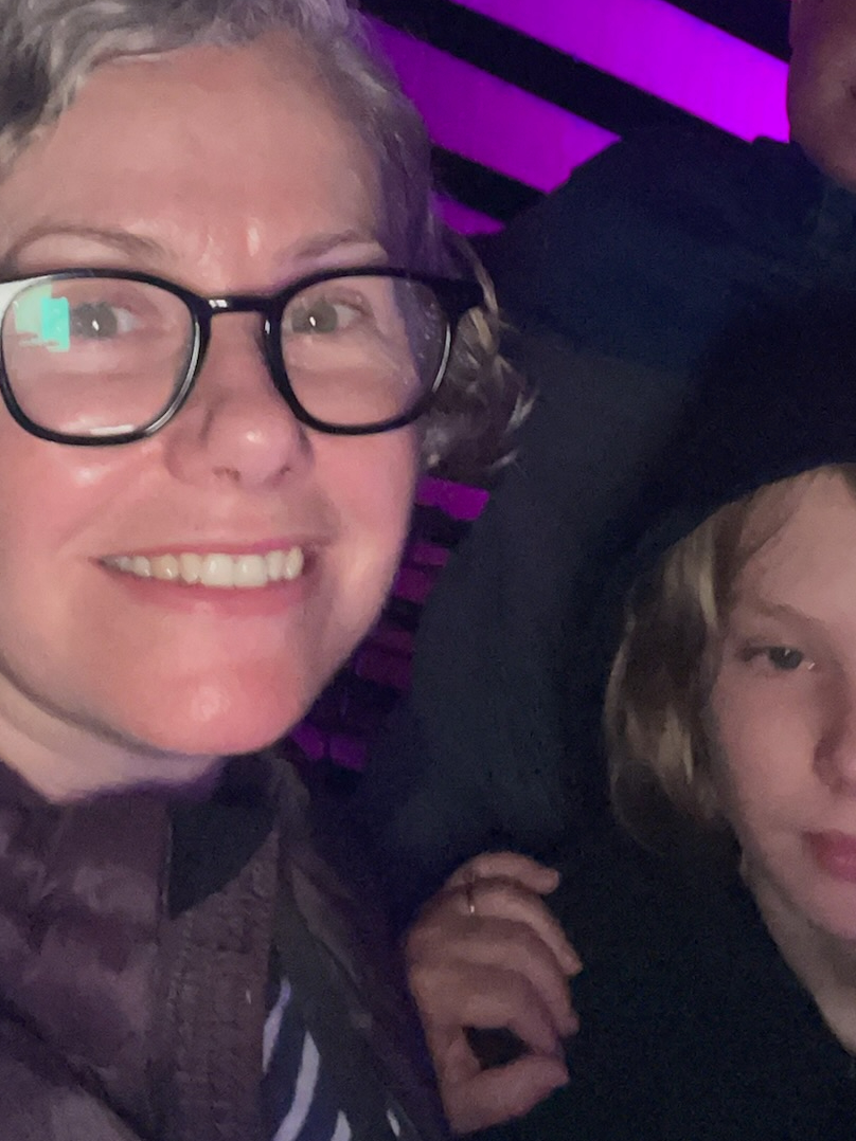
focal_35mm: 57
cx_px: 458
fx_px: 1880
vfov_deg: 32.6
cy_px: 183
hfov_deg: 25.6
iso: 1600
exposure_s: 1/17
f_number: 2.2
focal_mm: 2.71
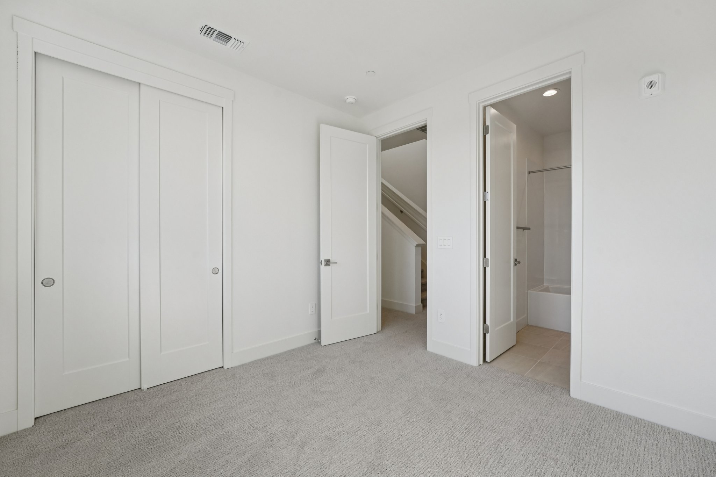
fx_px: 278
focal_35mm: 14
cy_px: 238
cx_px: 358
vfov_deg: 81.2
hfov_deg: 104.3
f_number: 8
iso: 640
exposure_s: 1/250
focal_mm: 14
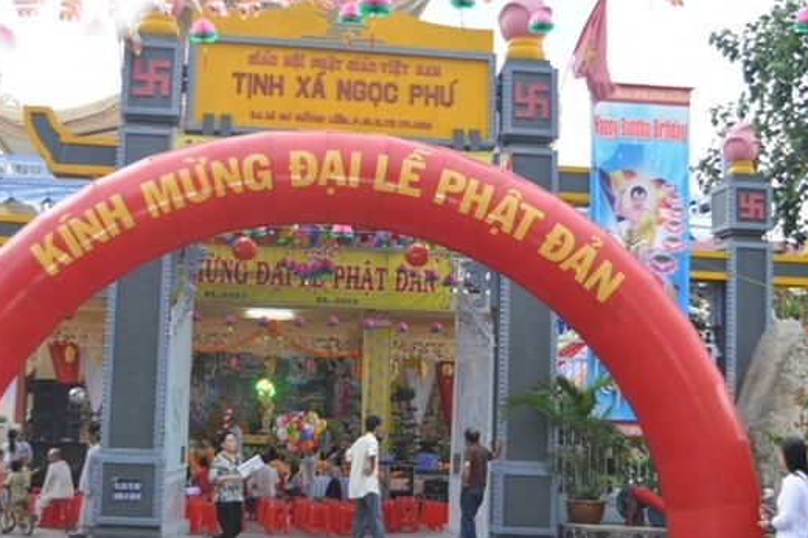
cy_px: 275
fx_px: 1144
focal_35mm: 51
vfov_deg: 26.4
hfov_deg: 38.8
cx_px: 345
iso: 640
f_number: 4
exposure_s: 1/160
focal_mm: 28
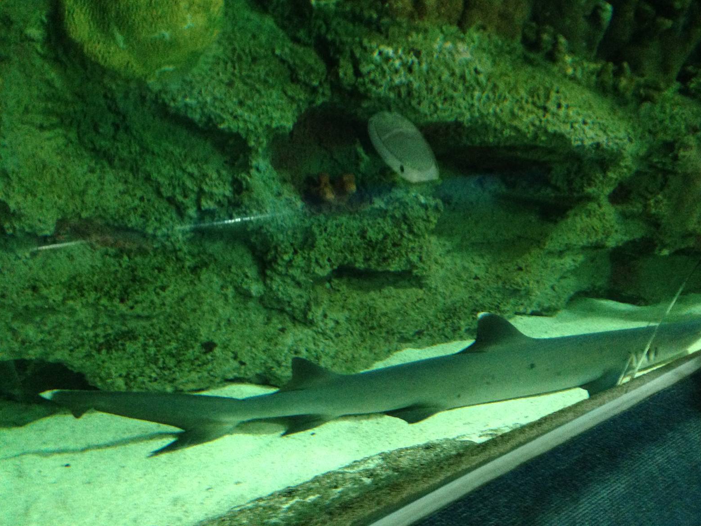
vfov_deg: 41.8
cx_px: 360
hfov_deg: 53.9
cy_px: 256
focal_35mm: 34
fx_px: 689
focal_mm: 4.12
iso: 400
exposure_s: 1/20
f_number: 2.4
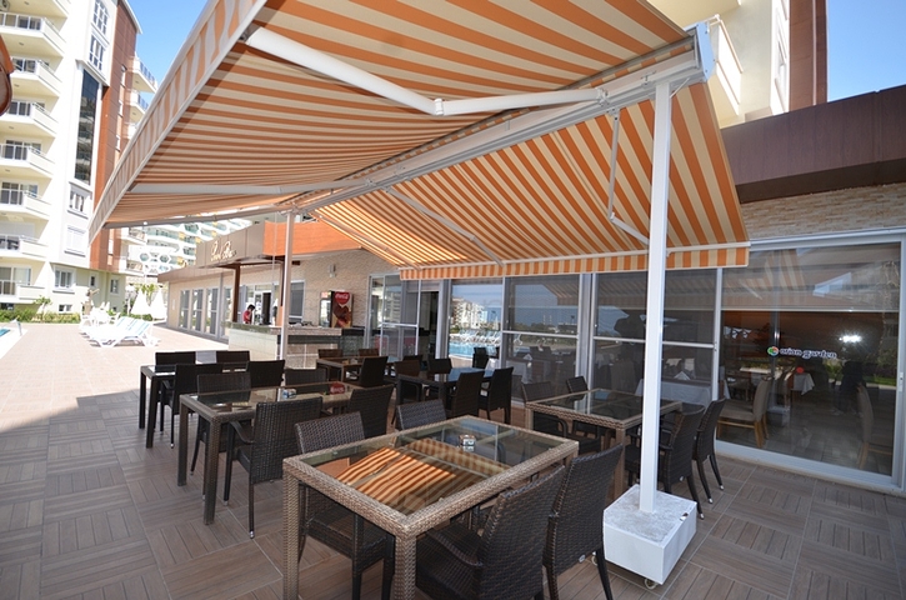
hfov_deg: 100.5
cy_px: 300
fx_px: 377
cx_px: 453
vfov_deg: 77.1
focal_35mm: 15
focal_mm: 10
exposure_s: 1/250
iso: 100
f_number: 4.5
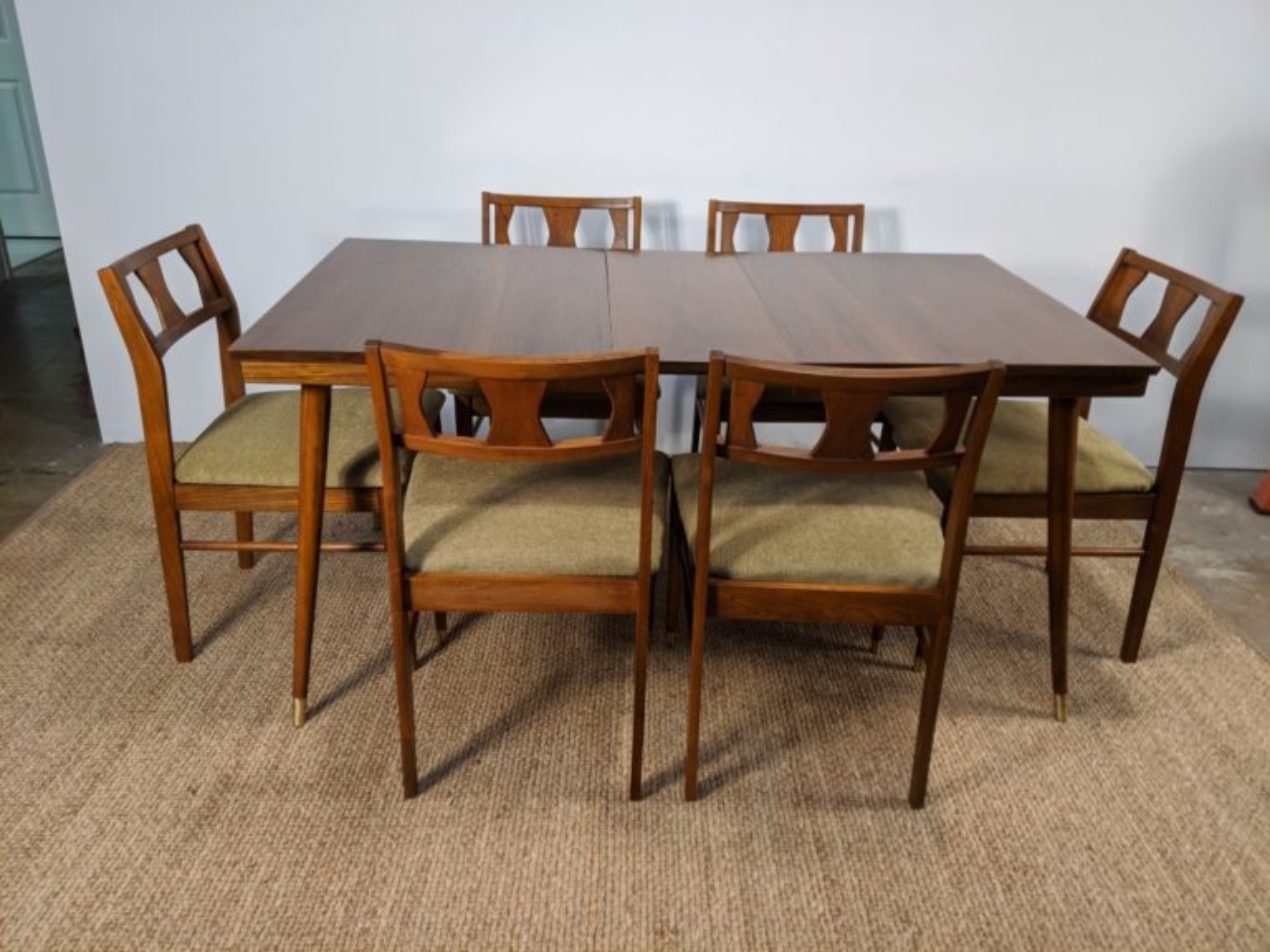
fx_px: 991
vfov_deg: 51.4
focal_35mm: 27
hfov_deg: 65.3
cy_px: 476
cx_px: 635
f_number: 1.8
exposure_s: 1/30
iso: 90
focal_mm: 4.44
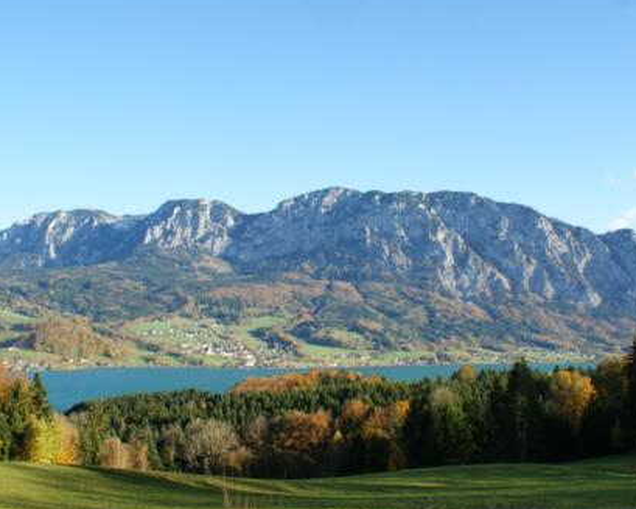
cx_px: 389
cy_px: 247
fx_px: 772
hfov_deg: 44.5
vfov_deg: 36.5
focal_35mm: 41
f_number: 9
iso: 100
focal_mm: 18
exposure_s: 1/80
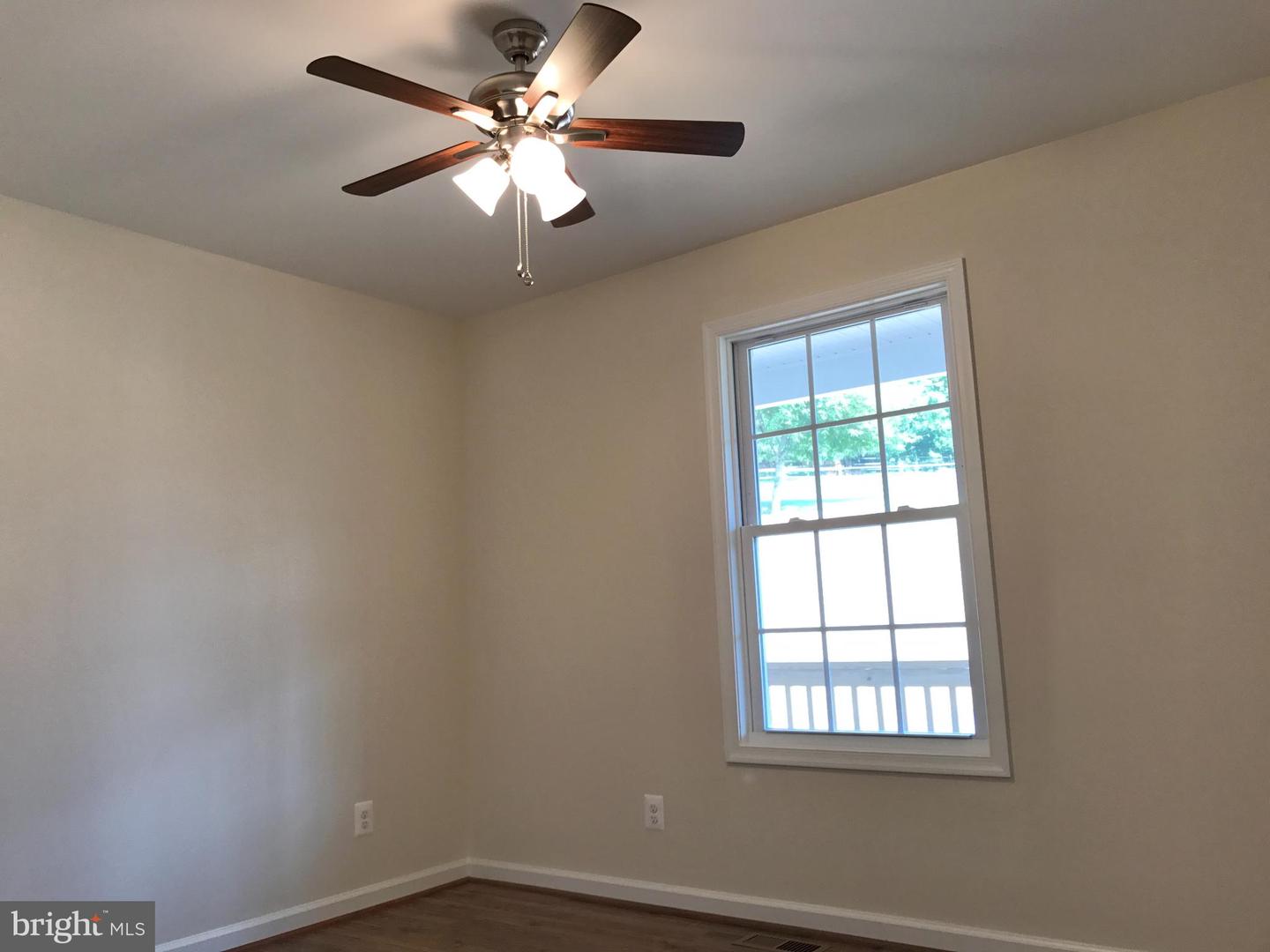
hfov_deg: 63.4
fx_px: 1027
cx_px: 635
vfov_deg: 49.7
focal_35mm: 28
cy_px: 476
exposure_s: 1/40
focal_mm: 3.99
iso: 25
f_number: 1.8
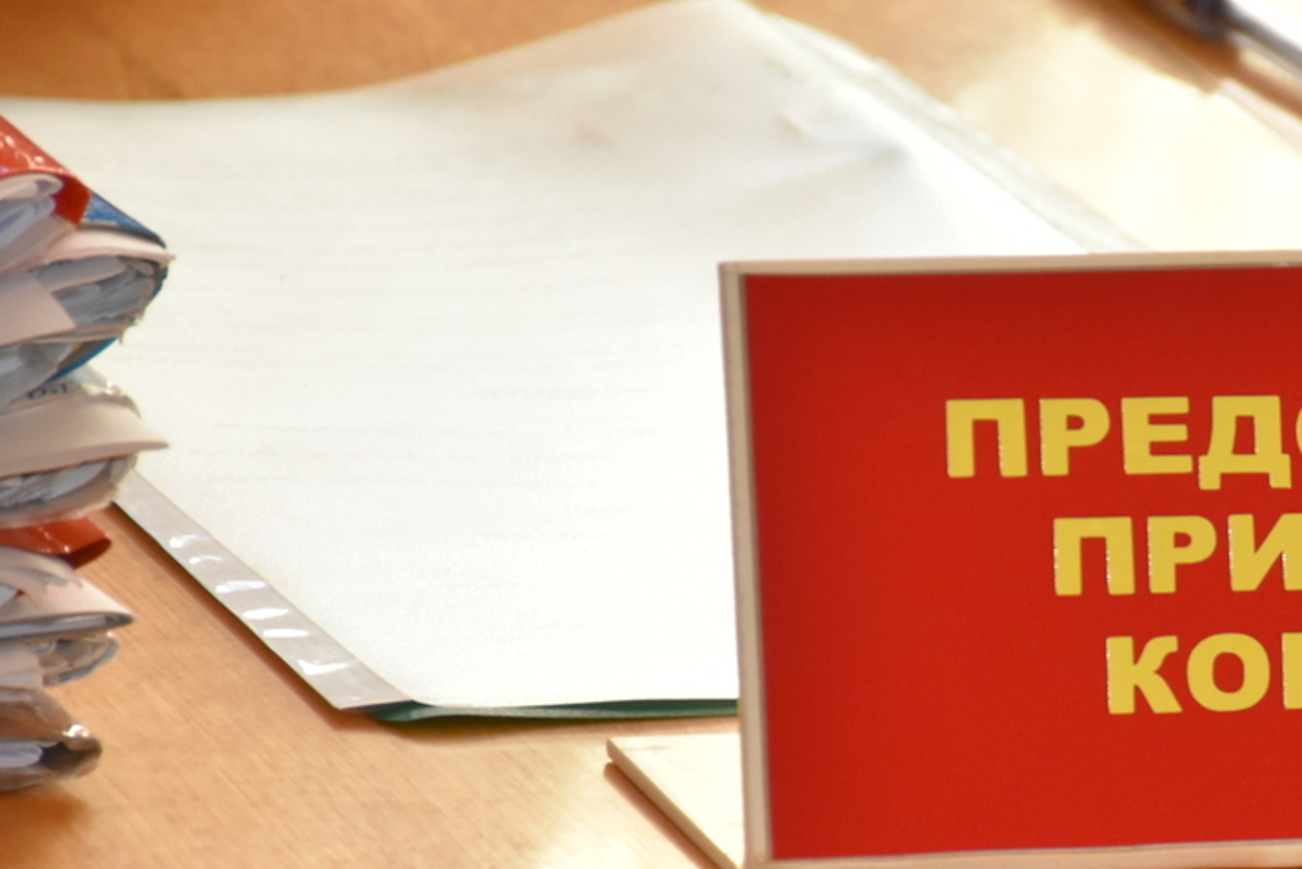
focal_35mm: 469
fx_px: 16968
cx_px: 1429
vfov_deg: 2.9
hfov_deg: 4.4
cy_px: 782
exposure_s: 1/125
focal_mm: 140
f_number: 5.6
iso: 1100
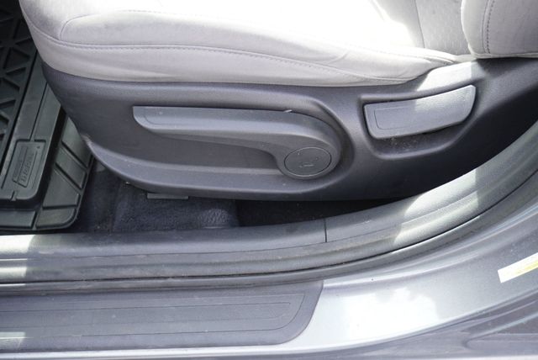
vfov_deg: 29.0
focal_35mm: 46
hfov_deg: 42.3
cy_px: 180
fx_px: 696
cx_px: 269
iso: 250
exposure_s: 1/60
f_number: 5
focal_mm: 31
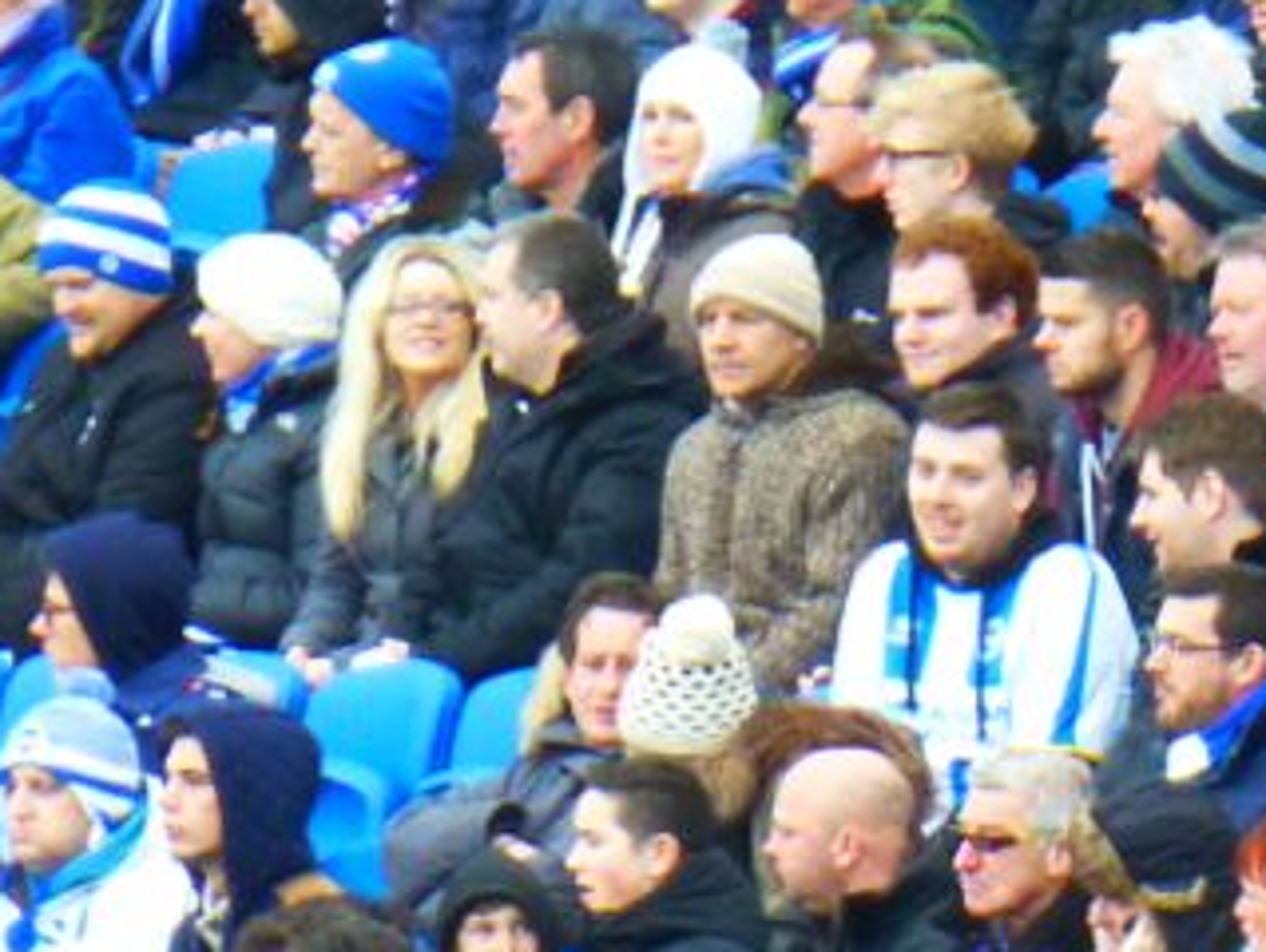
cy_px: 1372
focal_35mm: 1803
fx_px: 66015
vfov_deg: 0.8
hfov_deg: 1.1
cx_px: 1294
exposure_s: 1/50
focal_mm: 86
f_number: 6.4
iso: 400
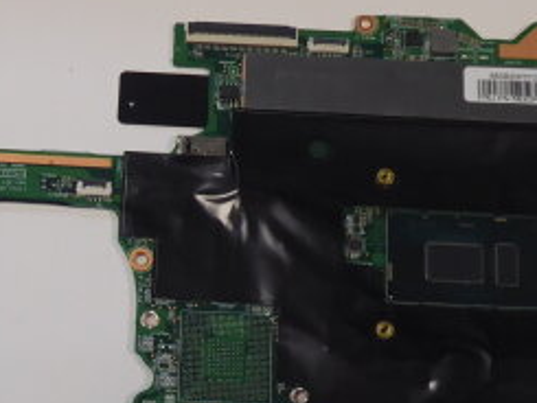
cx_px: 147
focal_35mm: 71
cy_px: 326
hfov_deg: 27.1
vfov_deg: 20.5
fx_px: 1102
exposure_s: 1/60
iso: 250
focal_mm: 5
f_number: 3.5
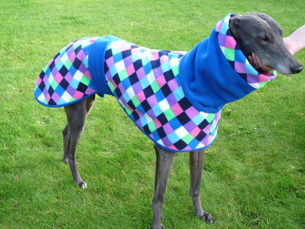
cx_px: 152
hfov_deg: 38.2
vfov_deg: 29.1
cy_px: 114
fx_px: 440
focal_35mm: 50
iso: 100
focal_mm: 9
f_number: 3.2
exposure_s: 1/80
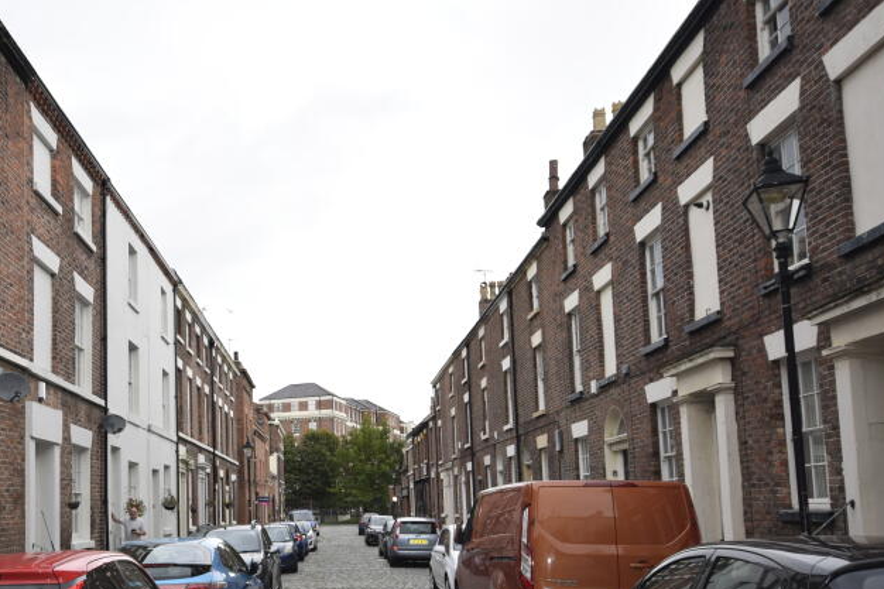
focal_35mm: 37
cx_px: 223
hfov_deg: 50.0
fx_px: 904
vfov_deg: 35.5
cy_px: 424
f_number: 5.6
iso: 160
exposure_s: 1/125
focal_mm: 15
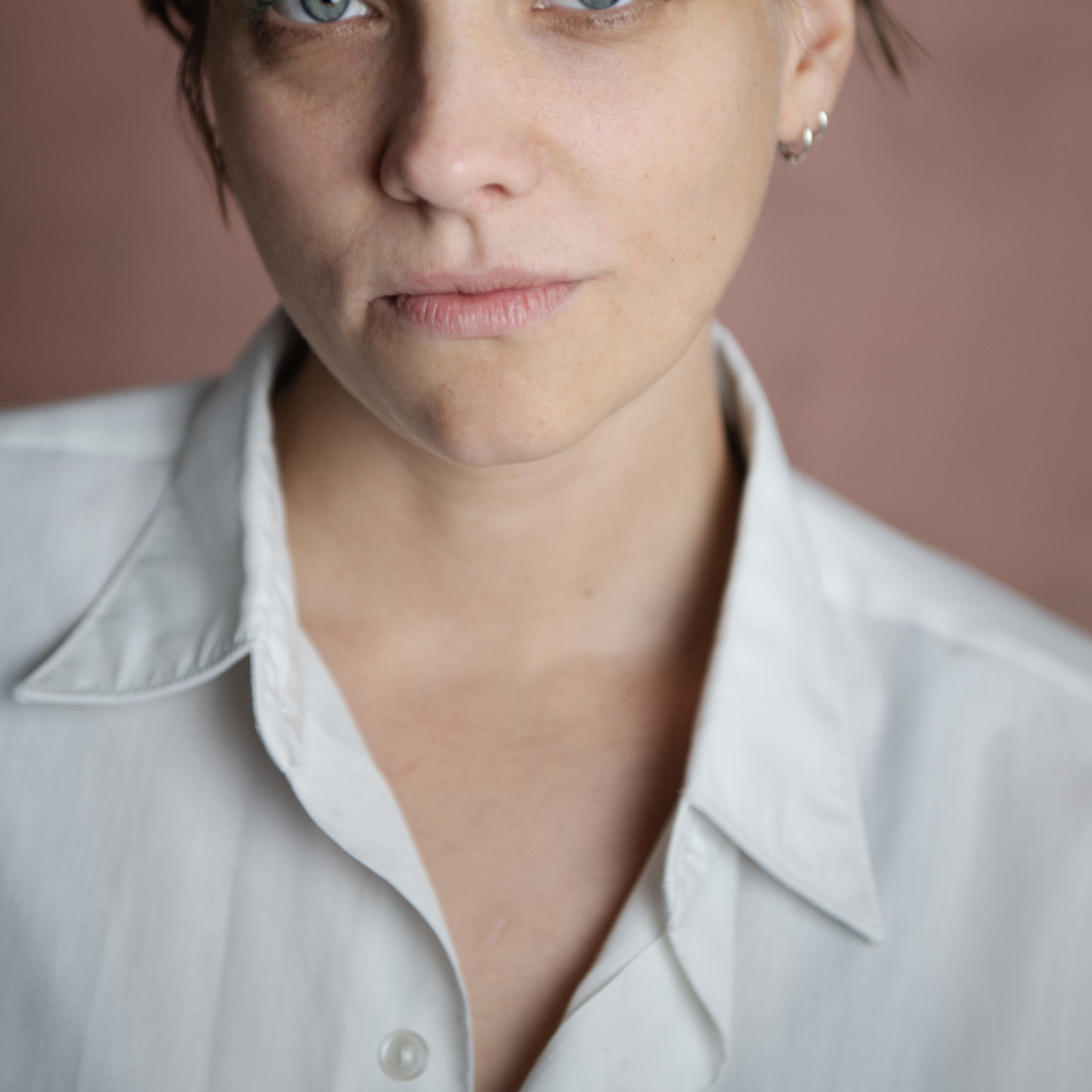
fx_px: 3462
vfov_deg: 17.8
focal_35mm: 97
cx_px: 552
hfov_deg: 17.9
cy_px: 298
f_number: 3.2
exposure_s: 1/200
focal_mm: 70
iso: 400
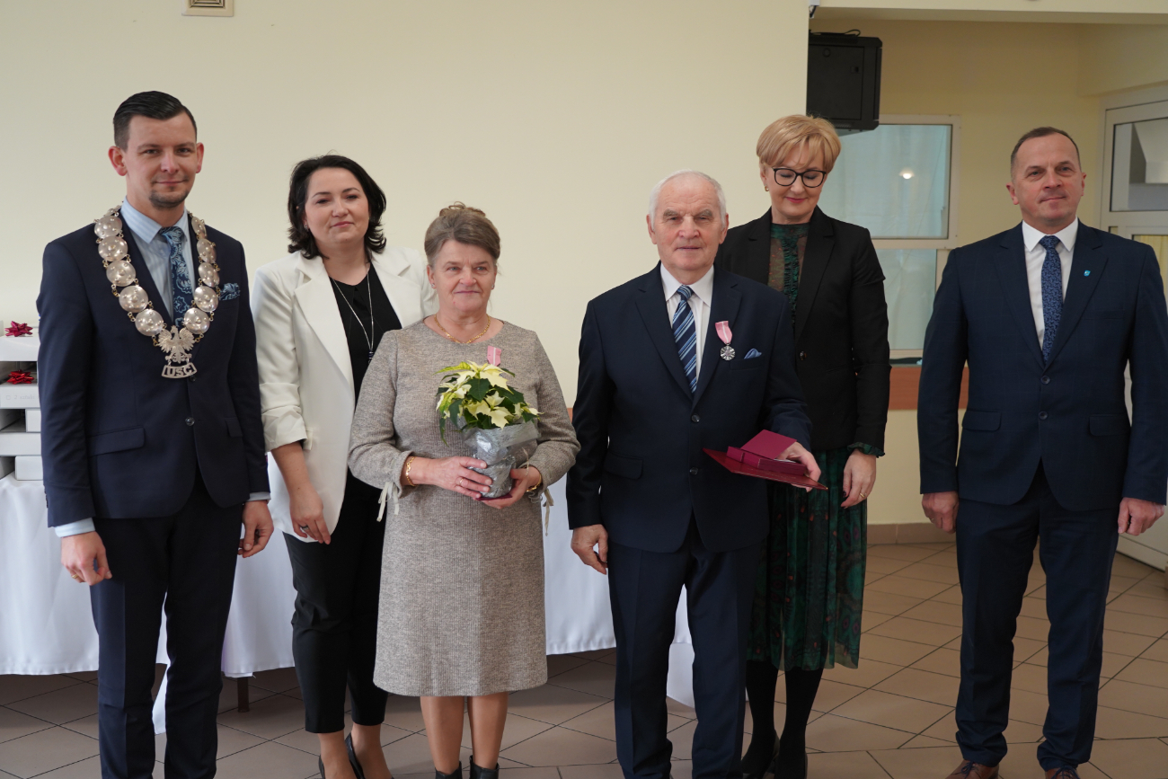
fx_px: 1330
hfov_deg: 47.4
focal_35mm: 41
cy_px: 390
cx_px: 584
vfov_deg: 32.6
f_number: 4
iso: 1000
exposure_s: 1/160
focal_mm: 41
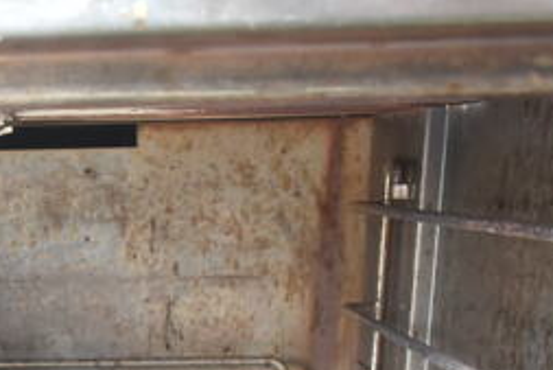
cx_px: -77
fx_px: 999
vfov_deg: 19.7
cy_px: 442
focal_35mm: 65
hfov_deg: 27.8
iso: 800
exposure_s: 1/60
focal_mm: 18
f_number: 4.5
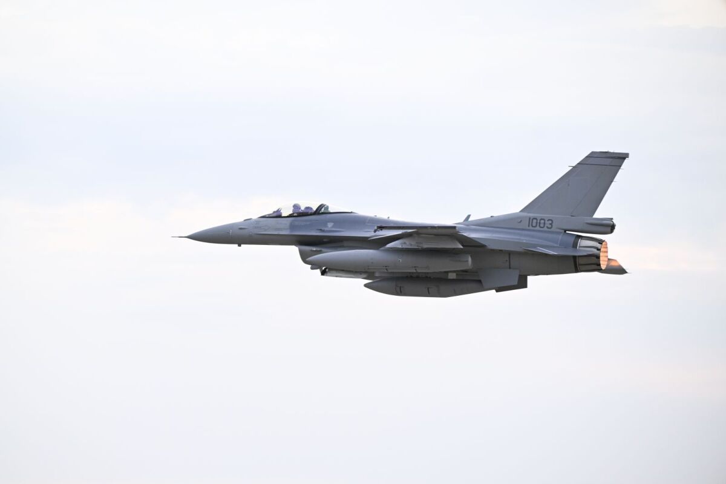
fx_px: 3428
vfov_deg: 8.1
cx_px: 363
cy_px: 242
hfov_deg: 12.1
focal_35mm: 170
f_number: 4
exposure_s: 1/1250
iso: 2500
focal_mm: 170
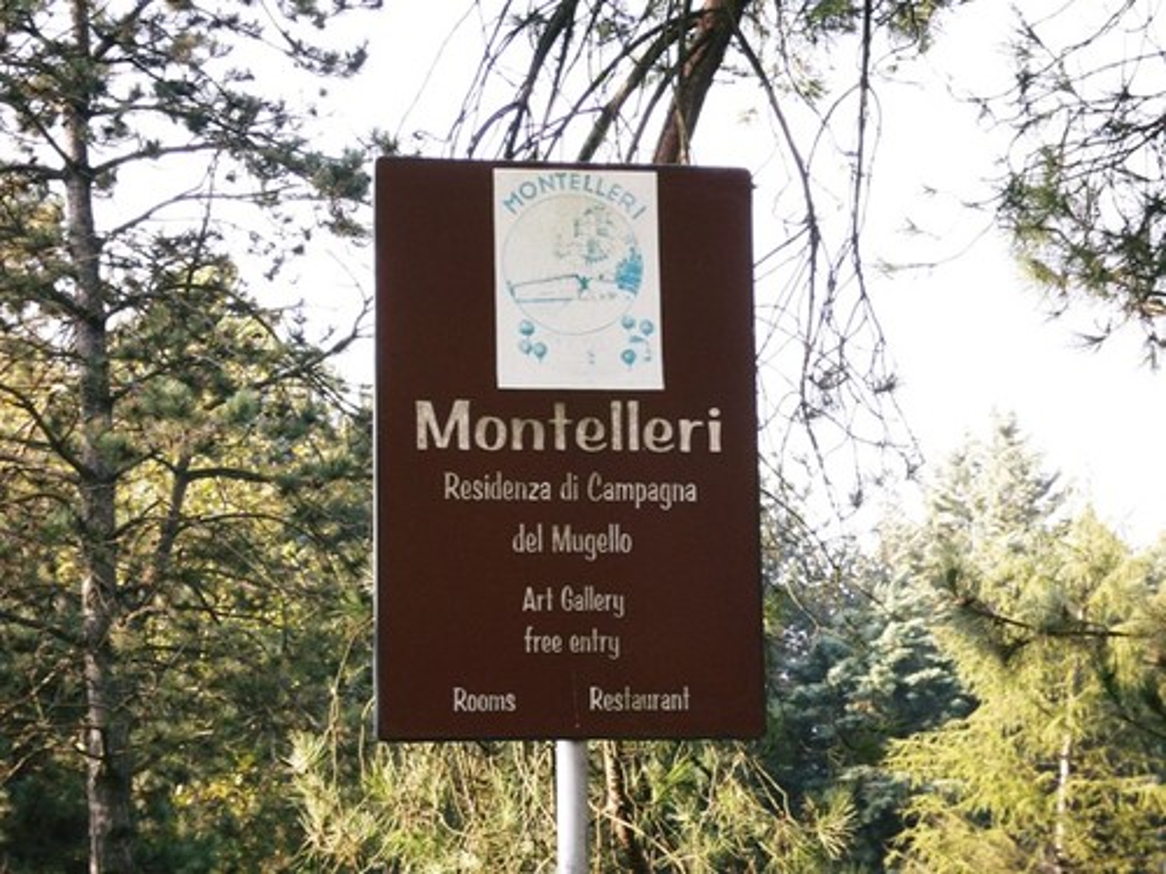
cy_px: 437
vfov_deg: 17.6
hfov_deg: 23.3
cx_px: 583
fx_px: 2829
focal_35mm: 84
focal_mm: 14
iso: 100
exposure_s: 1/50
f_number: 4.6
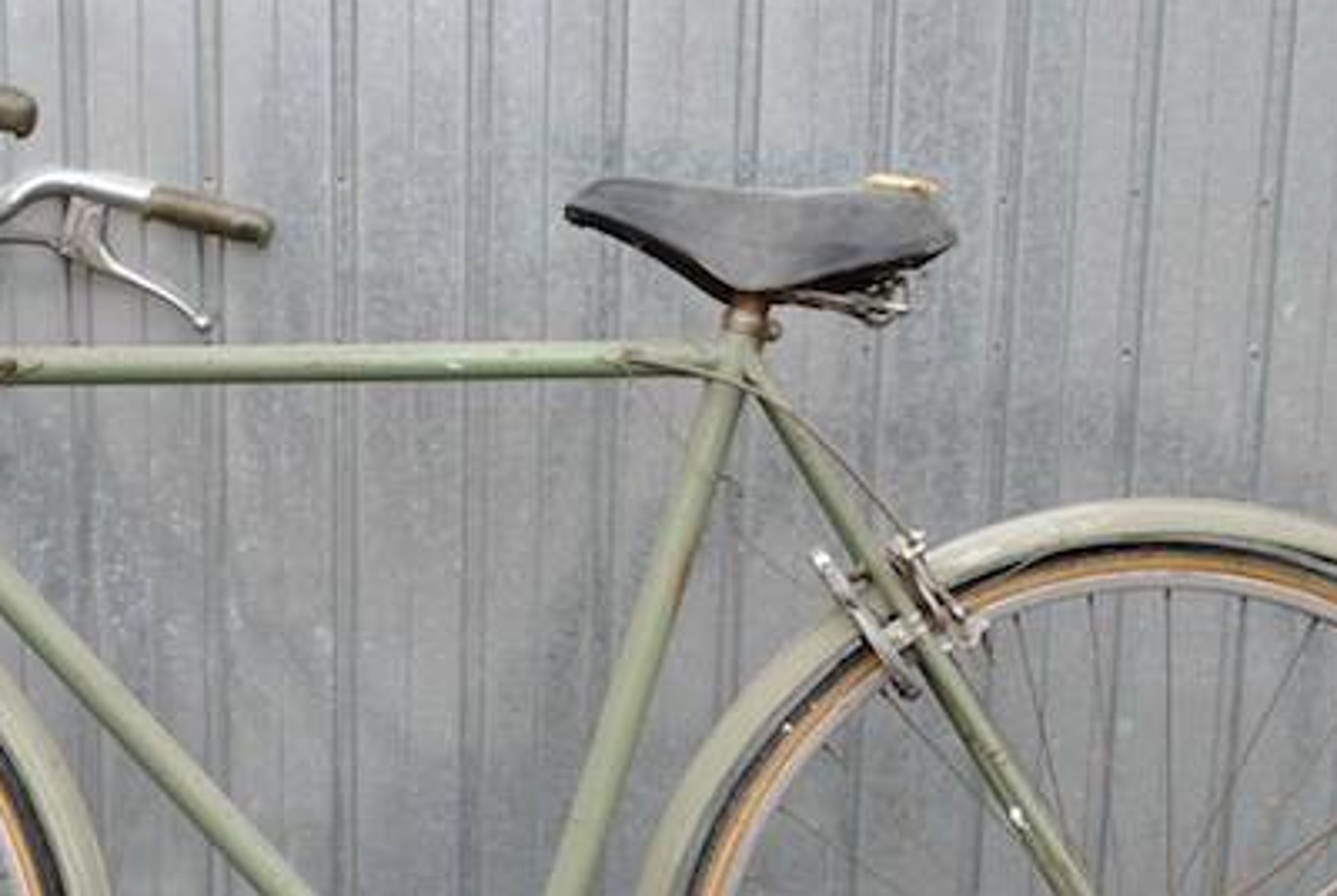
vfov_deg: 16.8
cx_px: 424
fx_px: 3013
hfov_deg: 24.9
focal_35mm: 81
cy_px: 729
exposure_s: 1/100
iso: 200
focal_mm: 24
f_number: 5
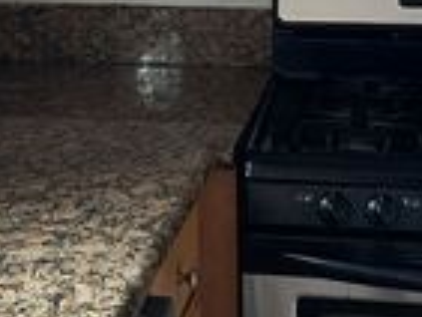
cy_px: -148
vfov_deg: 15.0
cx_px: 189
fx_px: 1123
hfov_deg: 21.3
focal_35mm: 92
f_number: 1.6
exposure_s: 1/30
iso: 800
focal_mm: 4.2
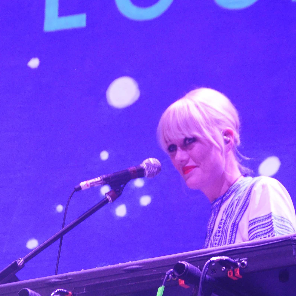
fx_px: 1820
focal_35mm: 188
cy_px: 208
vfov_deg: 9.3
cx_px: 119
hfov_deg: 9.3
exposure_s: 1/50
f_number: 4
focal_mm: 55
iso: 800
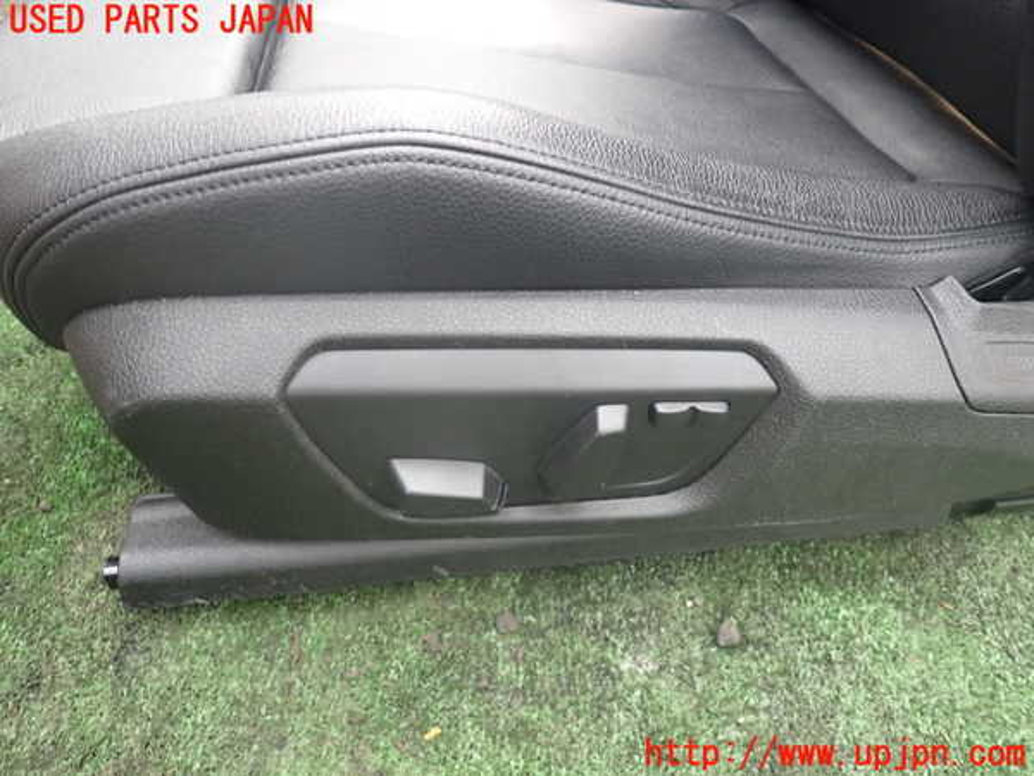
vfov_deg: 54.9
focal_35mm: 25
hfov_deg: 69.4
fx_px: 747
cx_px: 517
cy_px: 388
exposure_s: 1/30
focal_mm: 4.5
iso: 320
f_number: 2
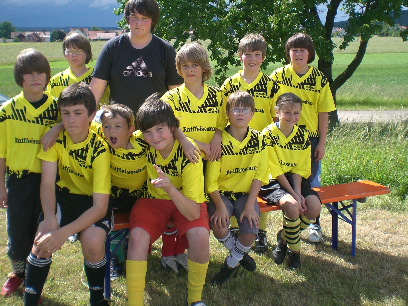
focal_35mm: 45
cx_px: 189
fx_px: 530
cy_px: 129
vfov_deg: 32.1
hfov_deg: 42.0
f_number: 4.4
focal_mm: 6.3
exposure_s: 1/200
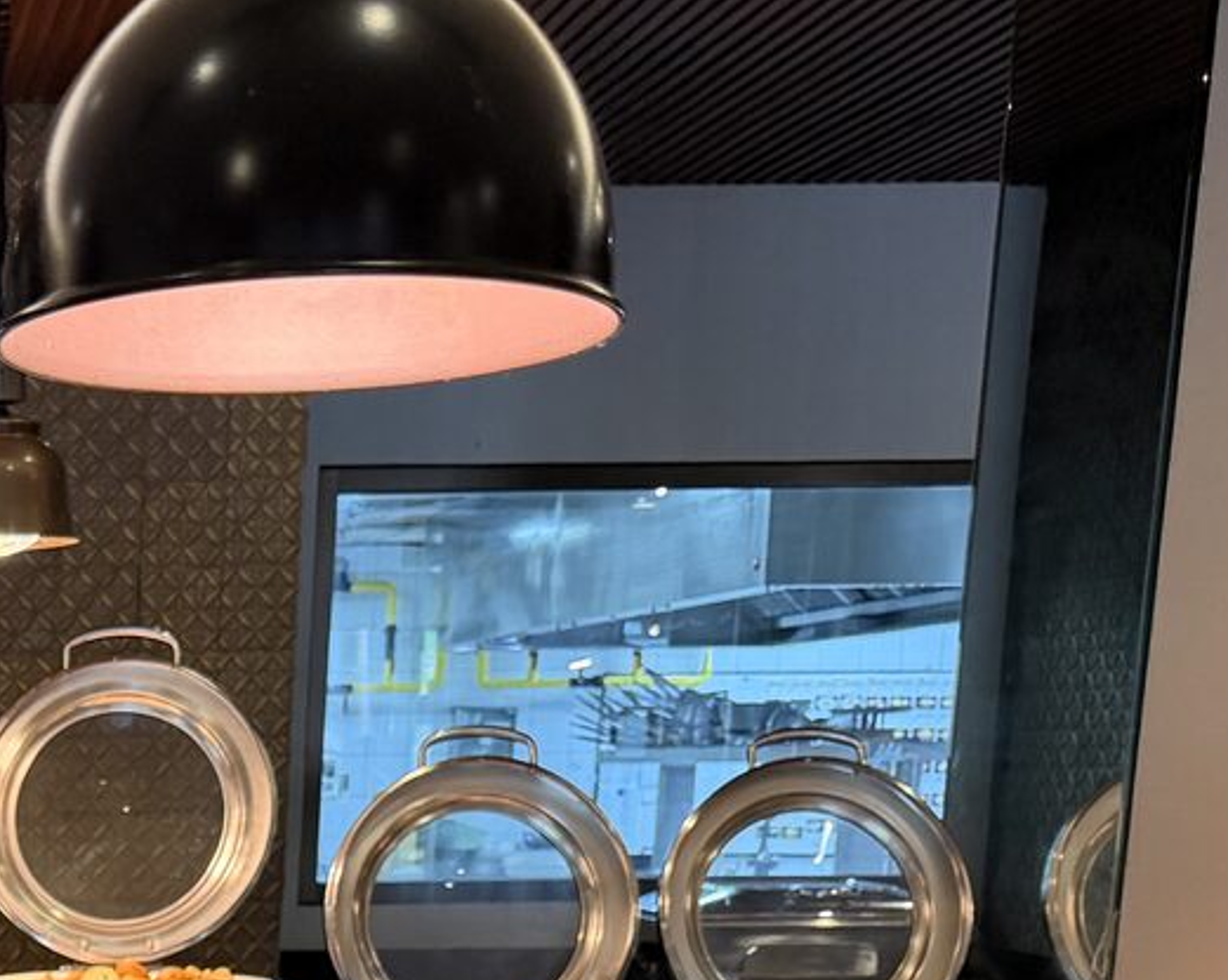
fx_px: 2615
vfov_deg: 19.0
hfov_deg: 23.8
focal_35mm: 72
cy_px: 1404
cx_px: -283
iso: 200
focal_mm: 6.76
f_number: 1.78
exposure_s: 1/50
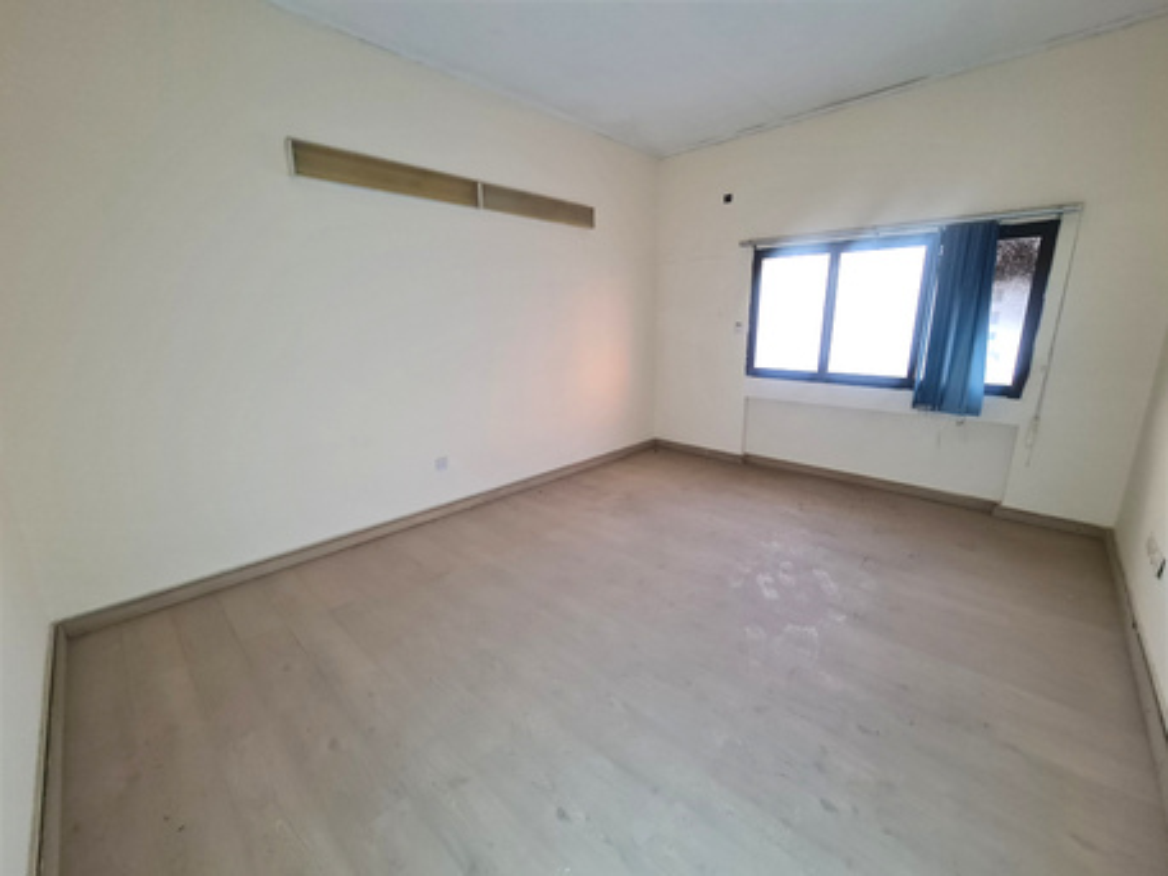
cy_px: 438
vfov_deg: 89.9
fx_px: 439
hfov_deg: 106.2
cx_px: 584
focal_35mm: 13
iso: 200
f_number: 2.2
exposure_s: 1/50
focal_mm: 2.2
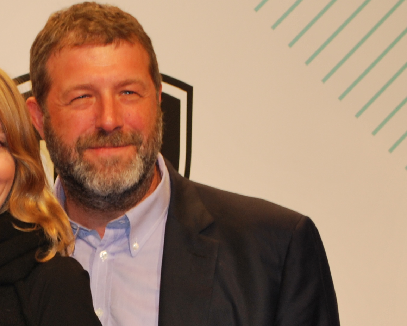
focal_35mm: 260
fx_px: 3127
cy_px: 300
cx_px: -14
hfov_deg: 7.4
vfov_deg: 6.0
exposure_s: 1/125
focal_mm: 55
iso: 200
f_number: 5.6
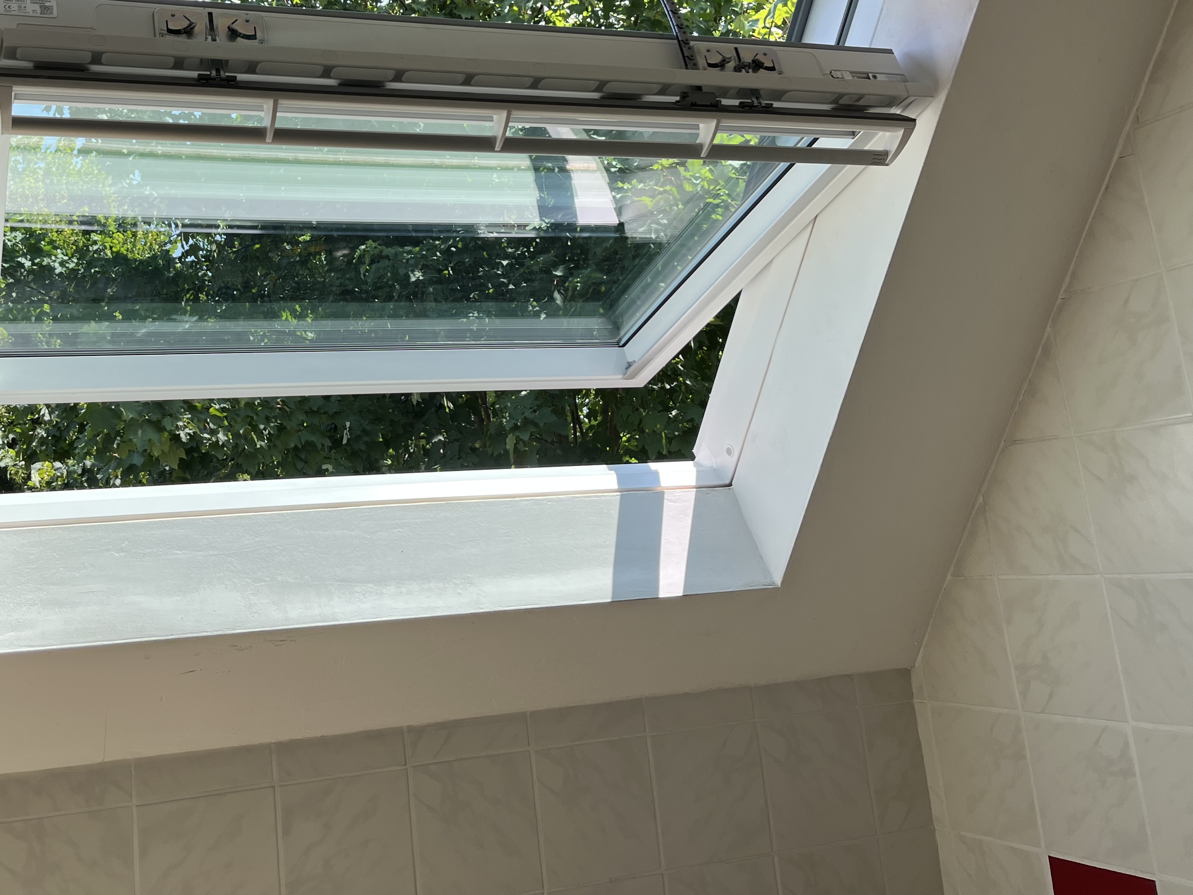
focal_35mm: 37
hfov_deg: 49.0
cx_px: 372
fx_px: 1275
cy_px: 261
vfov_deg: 38.0
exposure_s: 1/928
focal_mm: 5.1
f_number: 1.6
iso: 50
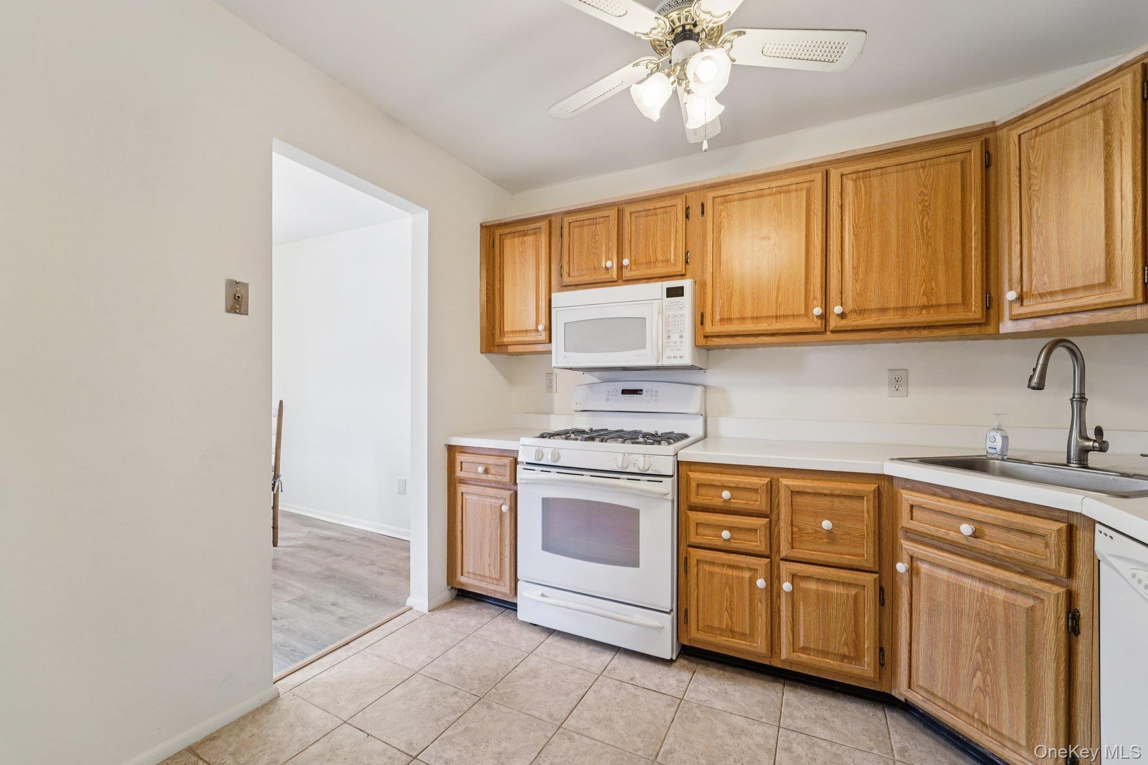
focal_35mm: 14
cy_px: 382
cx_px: 574
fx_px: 446
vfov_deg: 81.2
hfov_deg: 104.3
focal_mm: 14
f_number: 8
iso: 400
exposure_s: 1/13
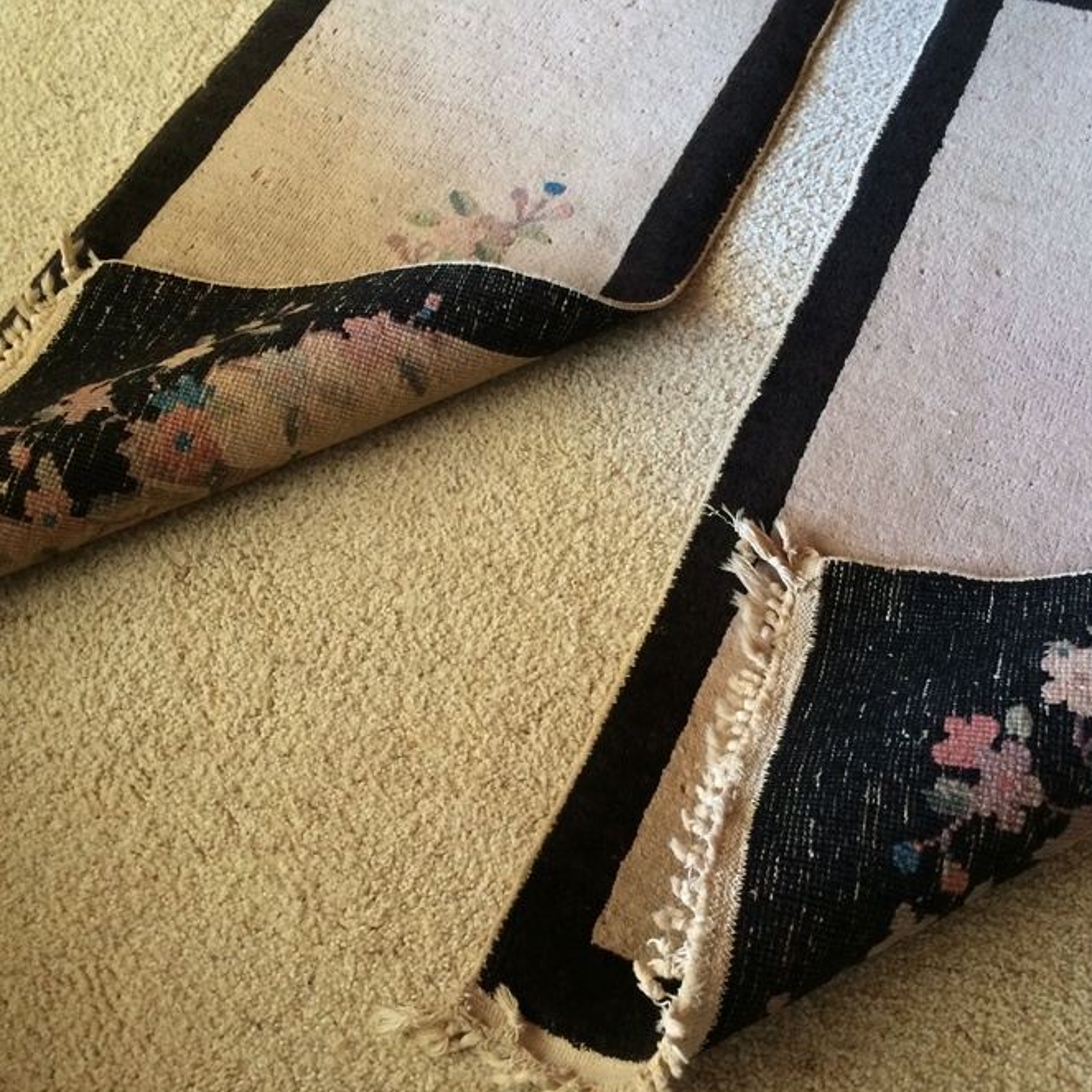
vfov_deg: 46.0
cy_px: 554
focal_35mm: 36
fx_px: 1285
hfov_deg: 45.8
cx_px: 662
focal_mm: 4.12
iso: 200
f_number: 2.2
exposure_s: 1/30
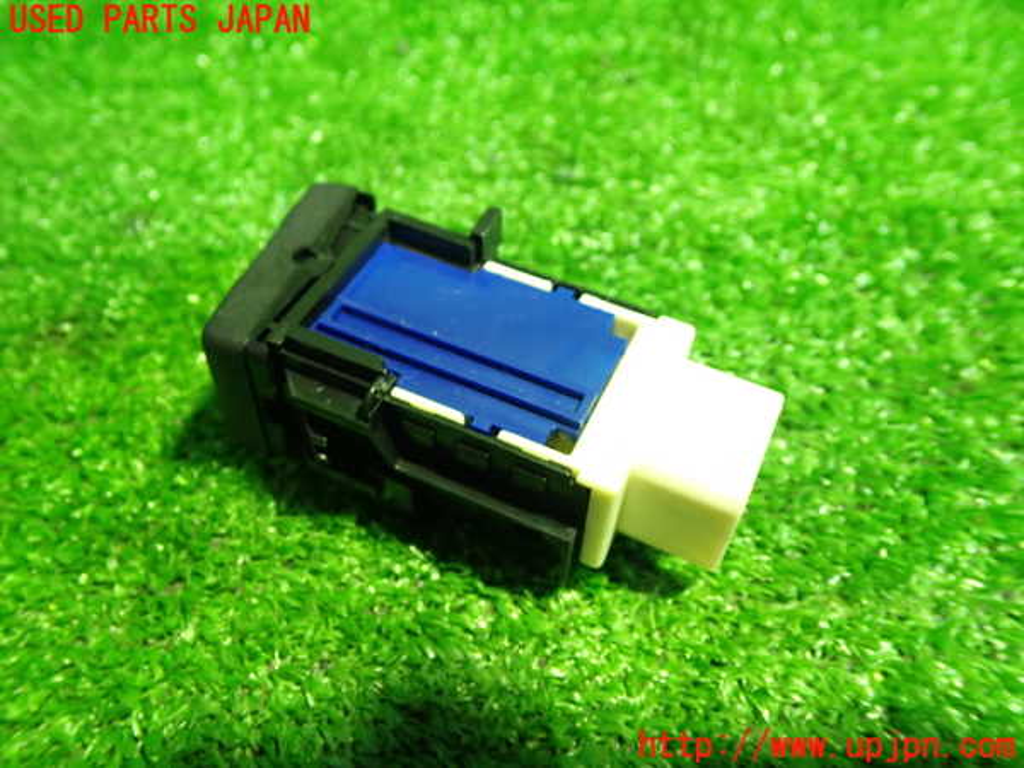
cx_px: 512
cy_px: 384
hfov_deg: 60.0
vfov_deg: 46.8
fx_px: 887
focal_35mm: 30
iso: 500
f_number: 2.3
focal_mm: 5.4
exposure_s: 1/30
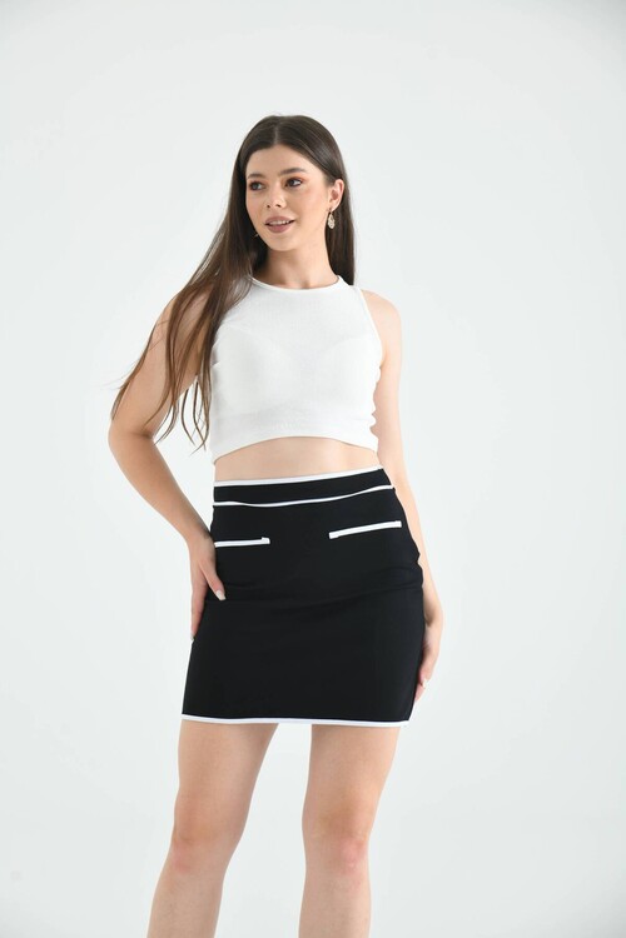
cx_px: 313
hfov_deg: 19.5
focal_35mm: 70
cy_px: 469
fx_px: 1826
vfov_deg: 28.8
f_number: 6.3
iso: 100
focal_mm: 70
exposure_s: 1/125
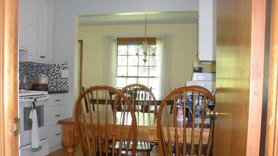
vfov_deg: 29.6
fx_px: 295
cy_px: 99
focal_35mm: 40
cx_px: 137
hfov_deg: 50.5
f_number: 3.5
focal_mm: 6.3
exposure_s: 1/27.4
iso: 400
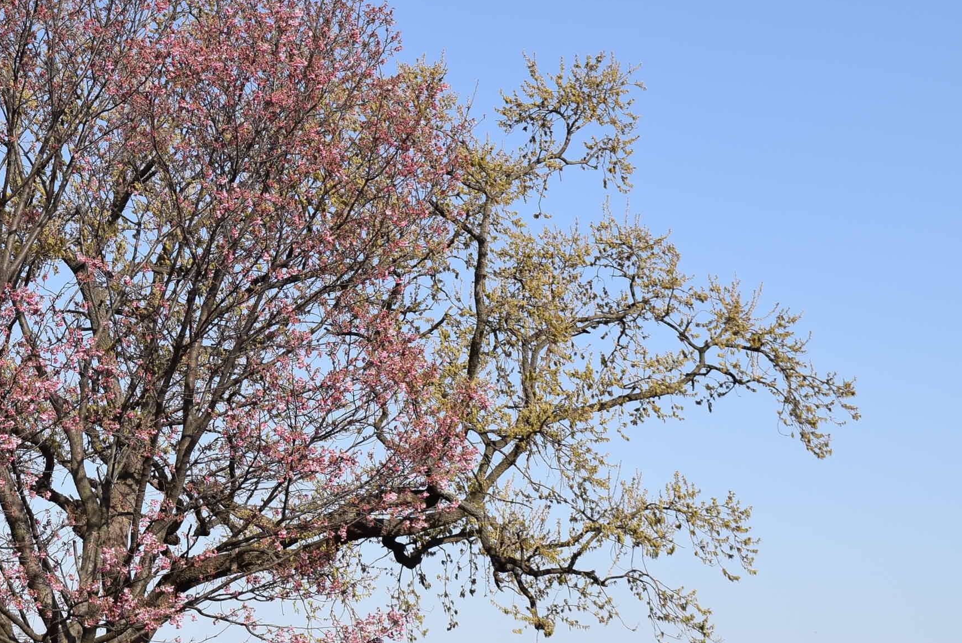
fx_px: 1734
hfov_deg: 30.0
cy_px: 318
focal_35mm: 65
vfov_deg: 21.0
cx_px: 145
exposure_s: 1/400
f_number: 8
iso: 200
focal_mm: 25
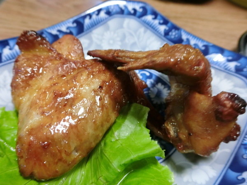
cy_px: 92
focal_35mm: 25
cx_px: 124
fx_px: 178
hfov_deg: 69.4
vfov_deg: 54.9
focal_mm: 5.4
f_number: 2.8
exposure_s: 1/5
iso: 400
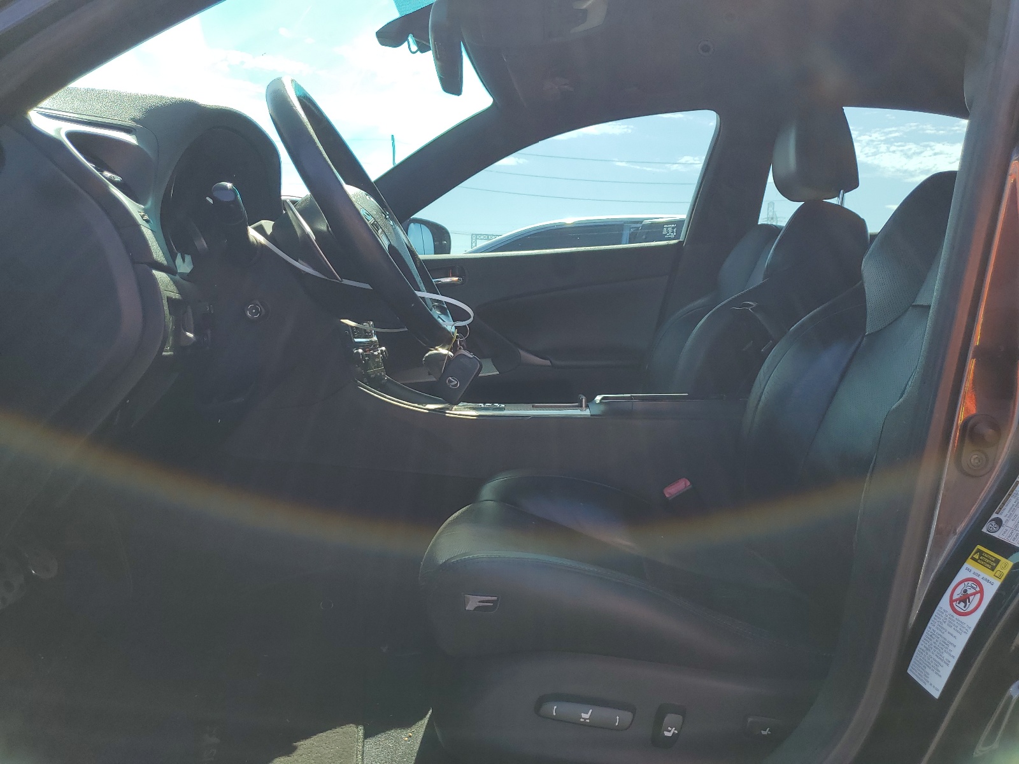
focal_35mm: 26
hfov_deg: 67.3
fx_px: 765
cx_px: 510
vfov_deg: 53.1
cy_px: 382
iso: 50
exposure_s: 1/1111
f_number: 1.5
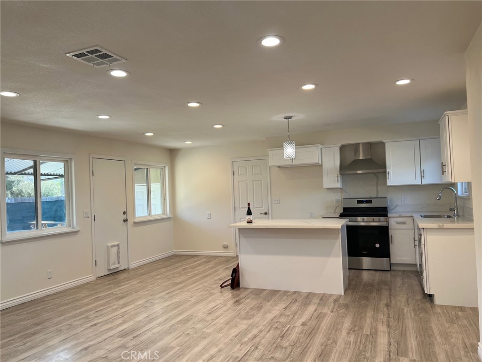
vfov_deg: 53.1
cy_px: 181
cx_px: 241
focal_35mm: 26
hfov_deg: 67.3
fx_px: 362
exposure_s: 1/120
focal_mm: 5.7
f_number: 1.5
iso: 64
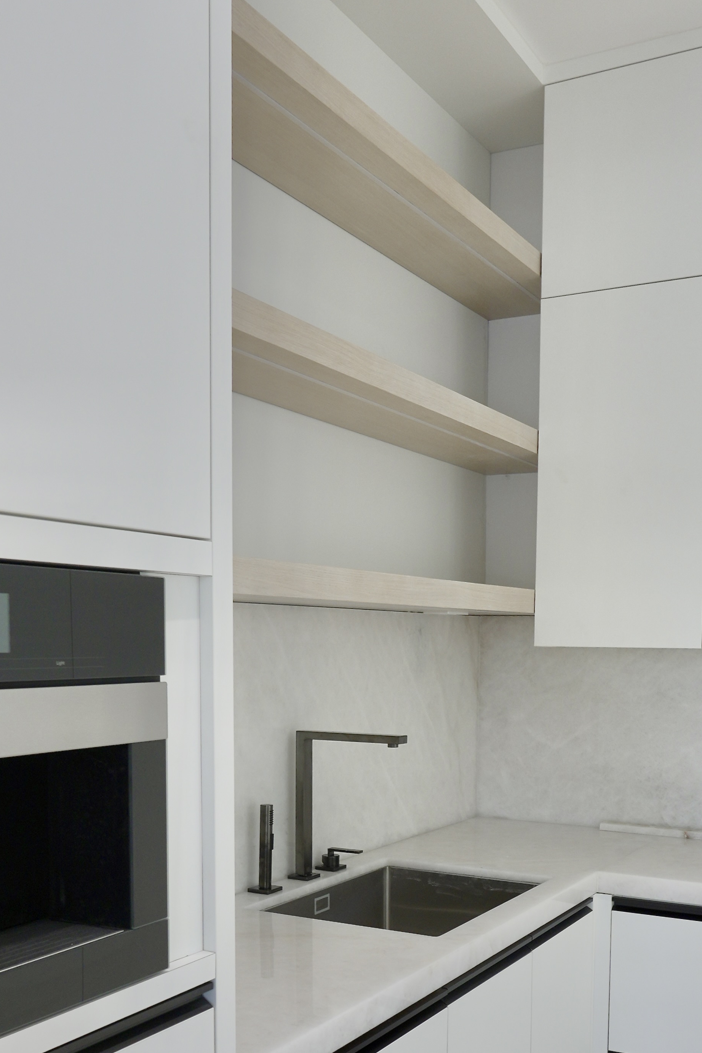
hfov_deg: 38.7
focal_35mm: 34
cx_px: 421
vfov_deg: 54.4
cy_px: 717
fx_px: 996
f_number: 3.2
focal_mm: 11
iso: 160
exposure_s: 1/100
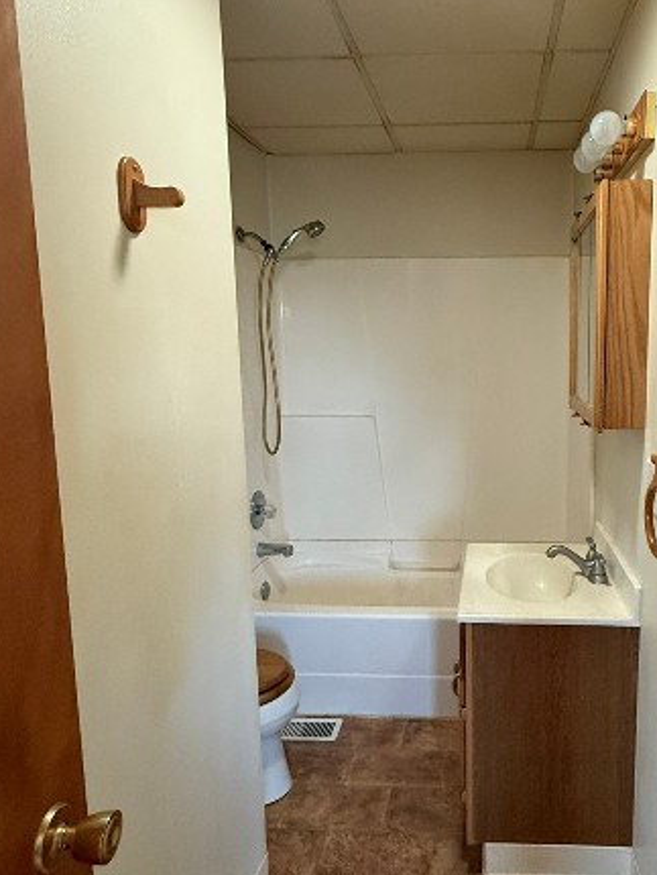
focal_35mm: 25
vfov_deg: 69.4
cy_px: 435
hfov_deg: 53.3
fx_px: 632
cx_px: 464
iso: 500
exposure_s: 1/60
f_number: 2.2
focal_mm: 2.22
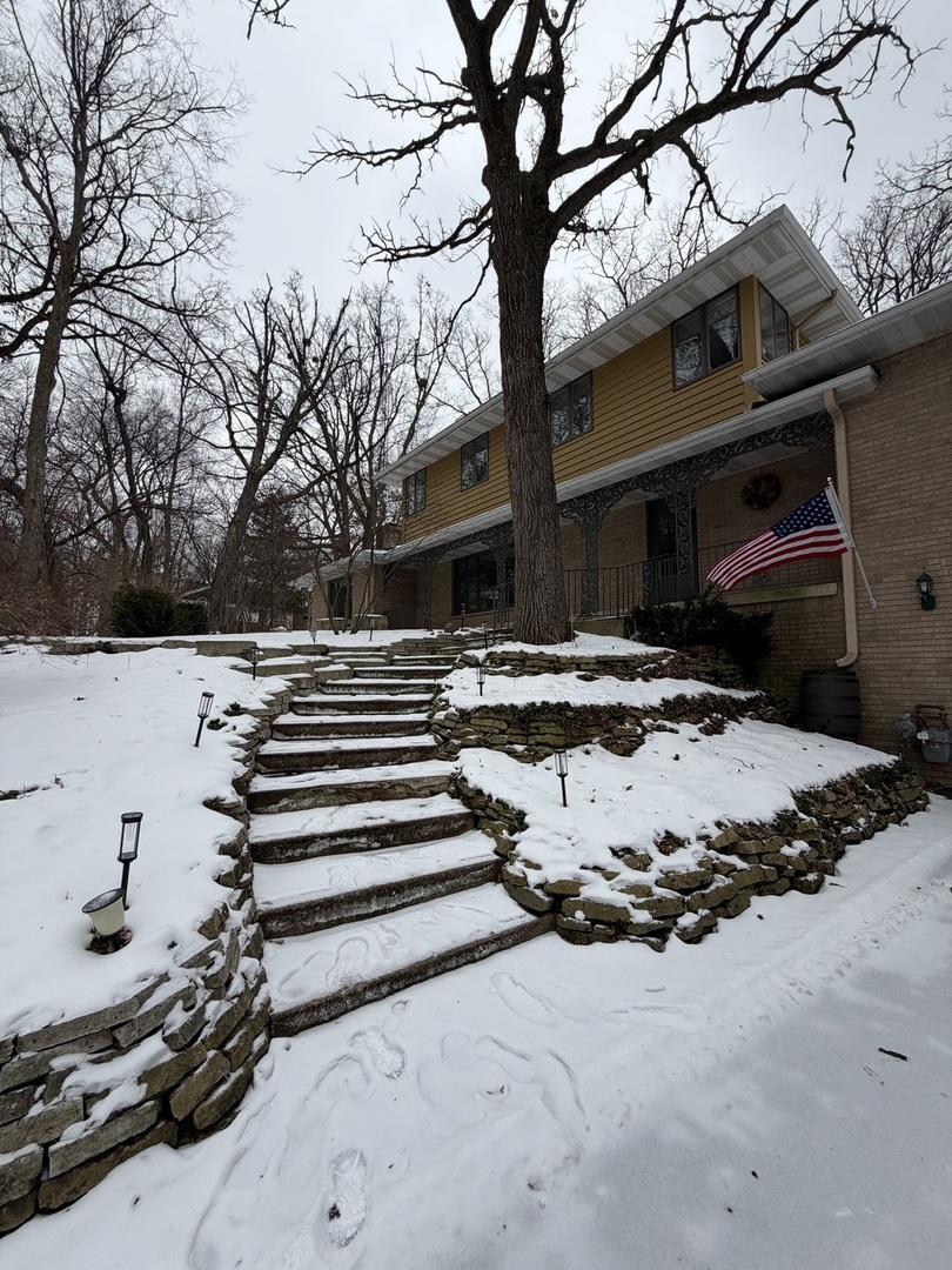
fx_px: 513
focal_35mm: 14
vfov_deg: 102.1
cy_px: 635
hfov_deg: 85.7
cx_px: 476
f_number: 2.2
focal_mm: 2.22
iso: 40
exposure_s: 1/579
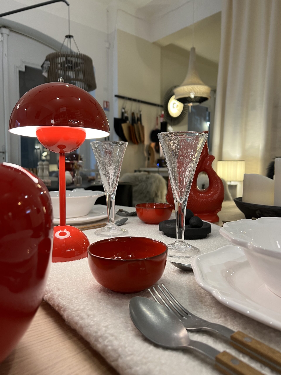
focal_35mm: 26
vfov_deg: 67.3
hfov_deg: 53.1
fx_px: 281
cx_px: 140
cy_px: 188
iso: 80
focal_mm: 5.7
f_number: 1.5
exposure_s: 1/50
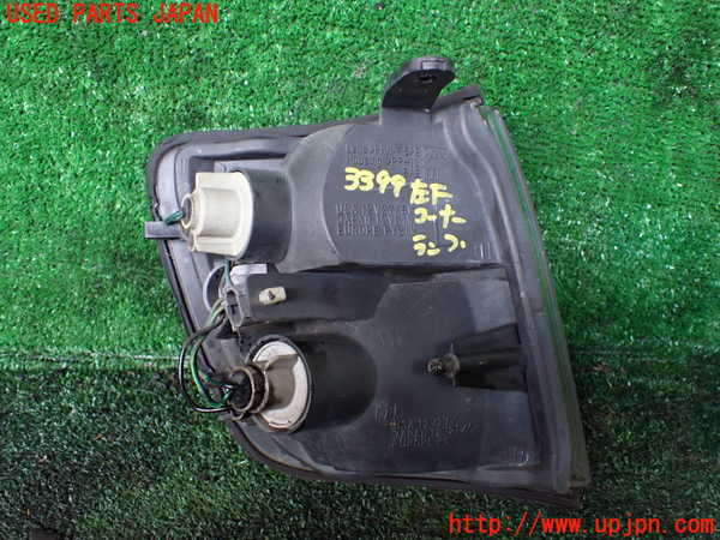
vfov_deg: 46.8
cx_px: 360
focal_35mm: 30
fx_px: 624
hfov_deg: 60.0
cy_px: 270
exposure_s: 1/40
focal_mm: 5.4
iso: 800
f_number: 2.3
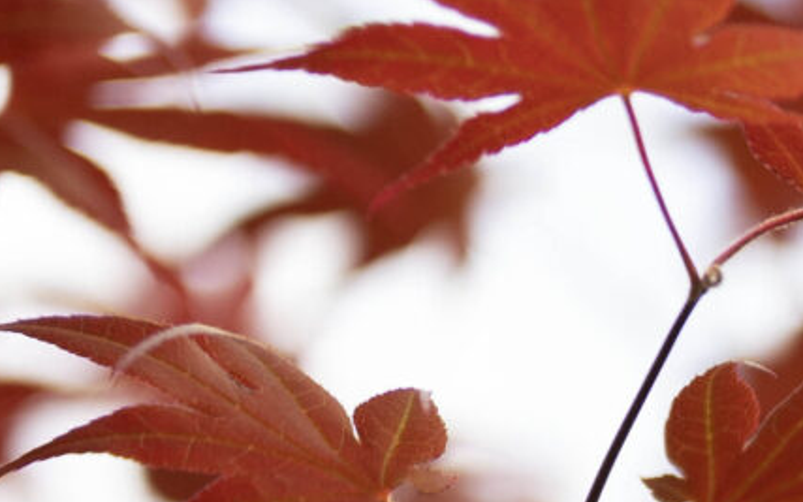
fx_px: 6676
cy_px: 650
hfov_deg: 6.5
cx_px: 1978
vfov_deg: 4.3
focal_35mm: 305
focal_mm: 50
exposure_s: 1/2000
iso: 250
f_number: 1.8
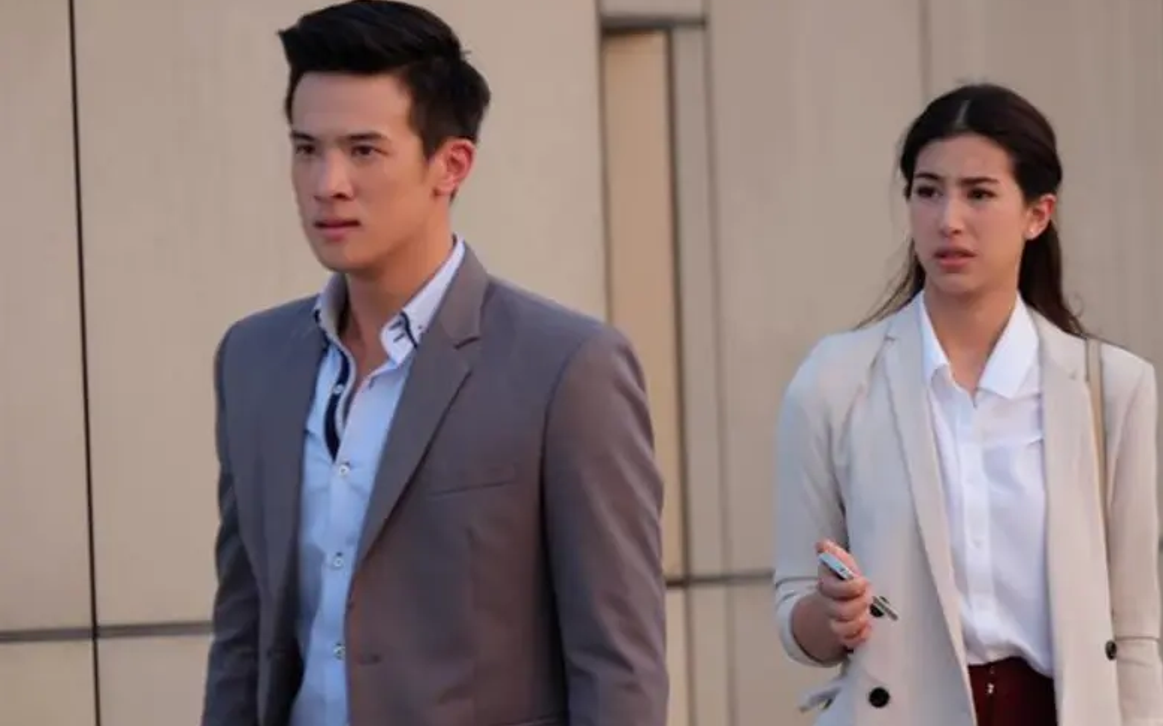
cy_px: 351
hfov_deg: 7.5
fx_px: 8842
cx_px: 582
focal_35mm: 279
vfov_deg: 4.7
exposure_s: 1/125
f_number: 6.4
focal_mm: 181.9
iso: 400
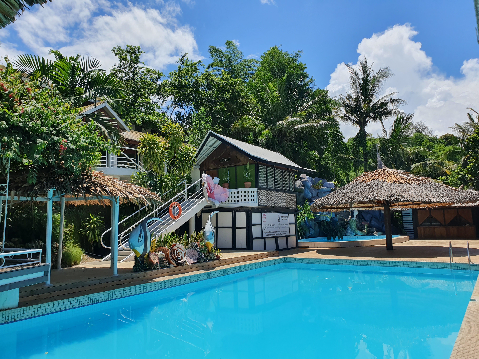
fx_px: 360
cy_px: 180
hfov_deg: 67.3
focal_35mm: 26
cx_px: 240
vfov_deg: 53.1
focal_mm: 4.32
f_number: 2.4
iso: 50
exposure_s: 1/2048
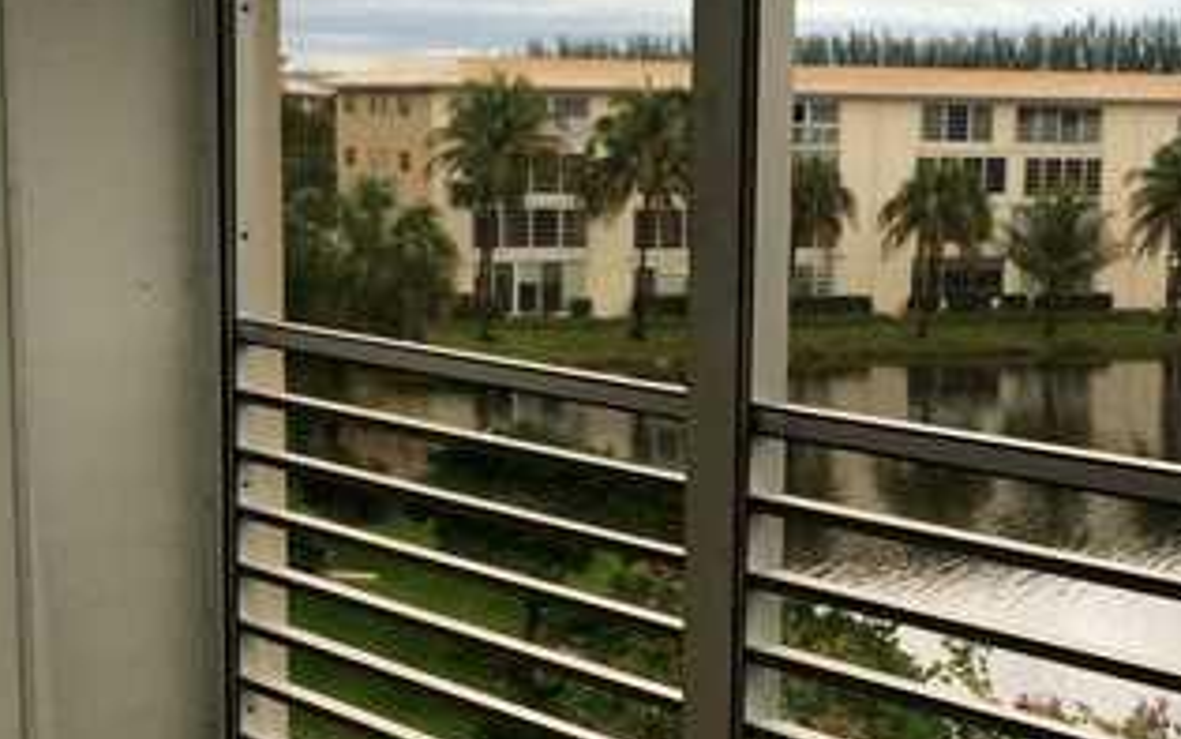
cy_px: 563
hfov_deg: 26.4
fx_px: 2511
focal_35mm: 78
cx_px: 727
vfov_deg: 16.6
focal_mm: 4.15
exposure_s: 1/120
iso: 50
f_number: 2.2
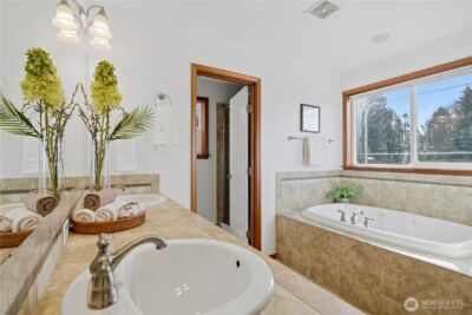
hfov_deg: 93.3
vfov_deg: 70.5
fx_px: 223
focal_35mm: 17
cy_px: 158
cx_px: 236
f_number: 9
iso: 400
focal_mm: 17
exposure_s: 1/160
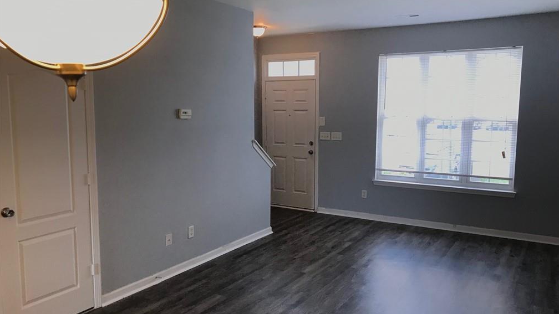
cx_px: 282
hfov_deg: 62.6
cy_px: 165
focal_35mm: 31
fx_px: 459
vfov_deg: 37.8
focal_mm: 3.99
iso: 32
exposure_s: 1/30
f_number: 1.8
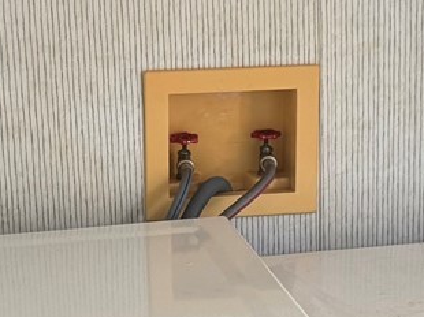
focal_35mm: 124
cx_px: 223
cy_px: 250
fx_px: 1518
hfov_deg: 15.9
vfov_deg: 11.9
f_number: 1.78
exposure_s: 1/60
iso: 320
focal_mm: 6.76
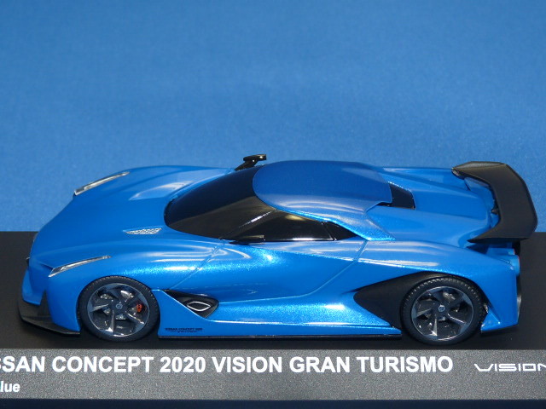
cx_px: 273
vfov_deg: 17.0
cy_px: 204
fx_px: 1372
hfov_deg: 22.5
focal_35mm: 87
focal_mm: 8.7
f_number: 3.2
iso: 100
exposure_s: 1/30
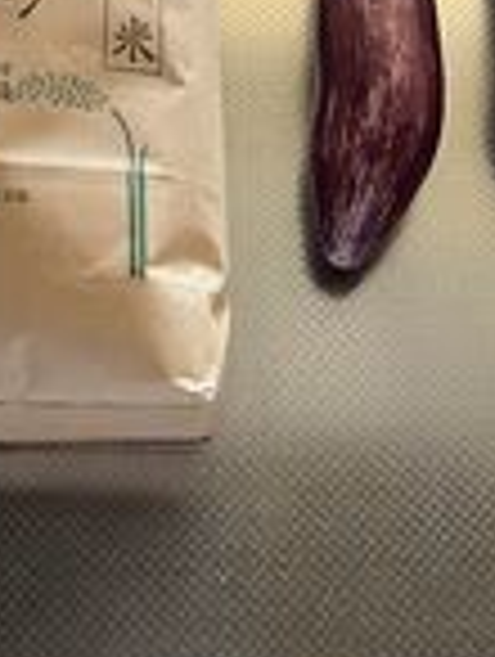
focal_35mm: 71
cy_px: 40
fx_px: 1350
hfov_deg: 20.7
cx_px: 176
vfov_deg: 26.3
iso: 320
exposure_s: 1/60
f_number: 1.6
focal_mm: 5.1
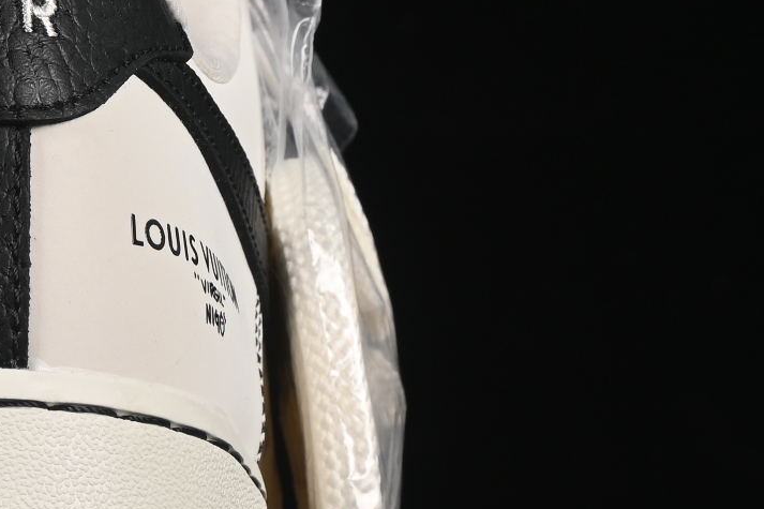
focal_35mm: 293
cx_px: -349
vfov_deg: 4.7
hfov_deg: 6.9
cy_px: 76
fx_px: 6216
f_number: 8
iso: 160
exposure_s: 1/80
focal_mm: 50
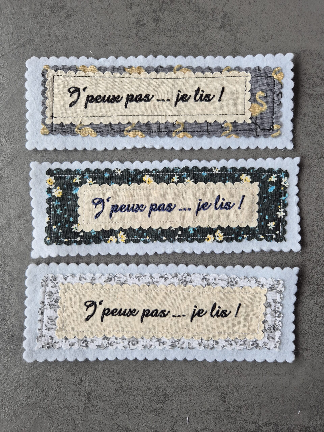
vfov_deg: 73.9
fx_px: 287
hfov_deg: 58.9
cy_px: 216
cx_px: 162
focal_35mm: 23
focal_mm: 5.4
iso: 100
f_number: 1.8
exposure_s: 1/180
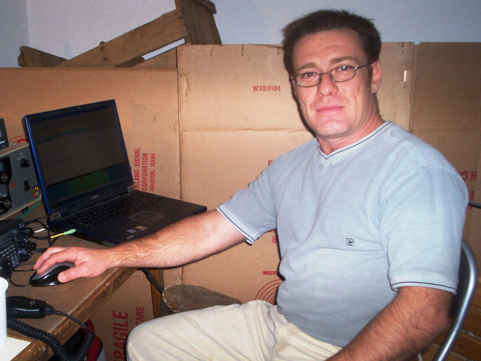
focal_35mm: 43
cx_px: 202
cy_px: 205
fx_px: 597
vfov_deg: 33.5
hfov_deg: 43.7
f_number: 4.5
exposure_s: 1/64
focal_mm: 5.9
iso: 140
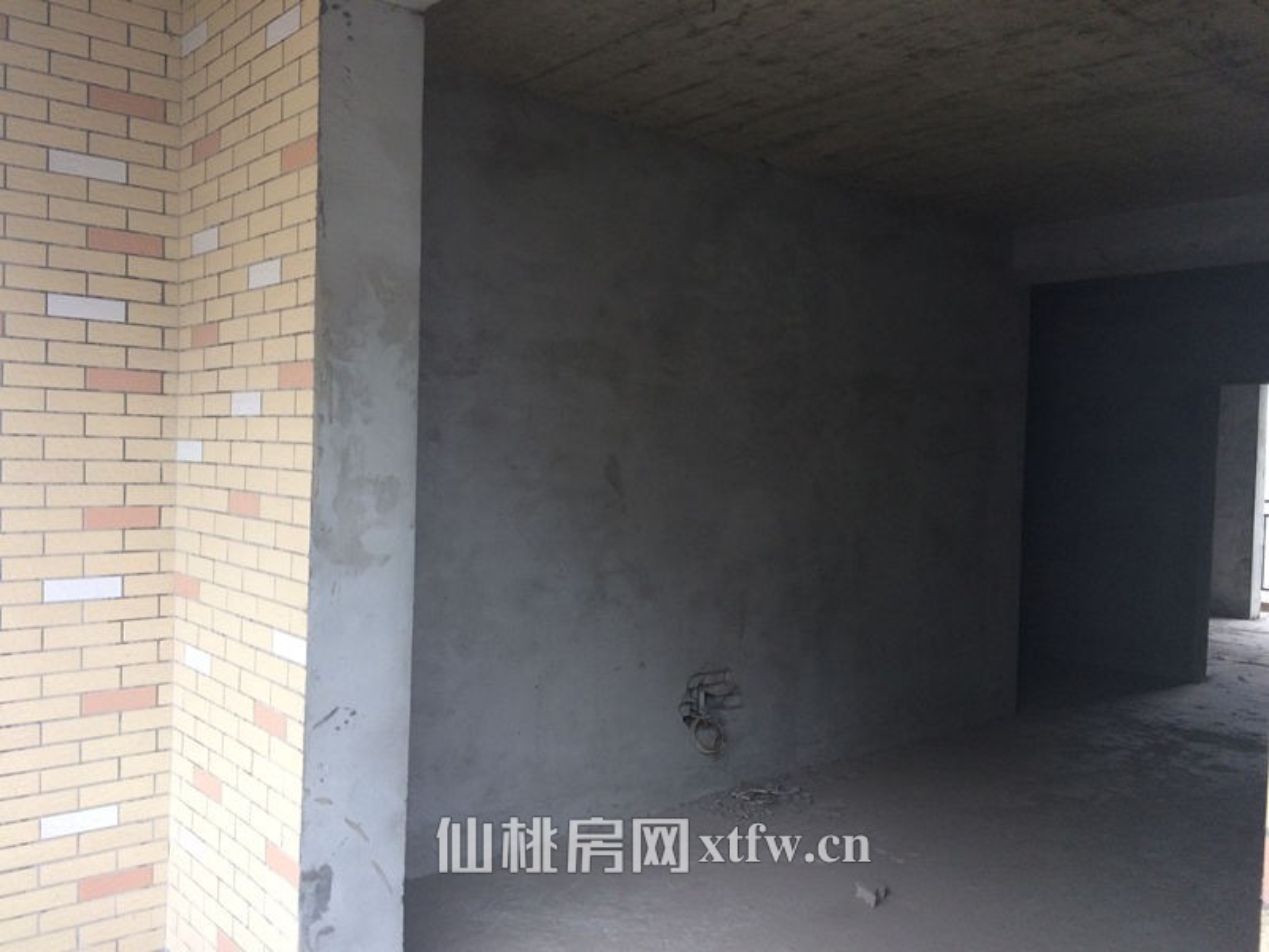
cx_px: 634
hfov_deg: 61.7
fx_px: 1063
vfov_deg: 48.2
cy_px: 476
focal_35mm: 29
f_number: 2.2
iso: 100
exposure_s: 1/33
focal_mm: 4.15
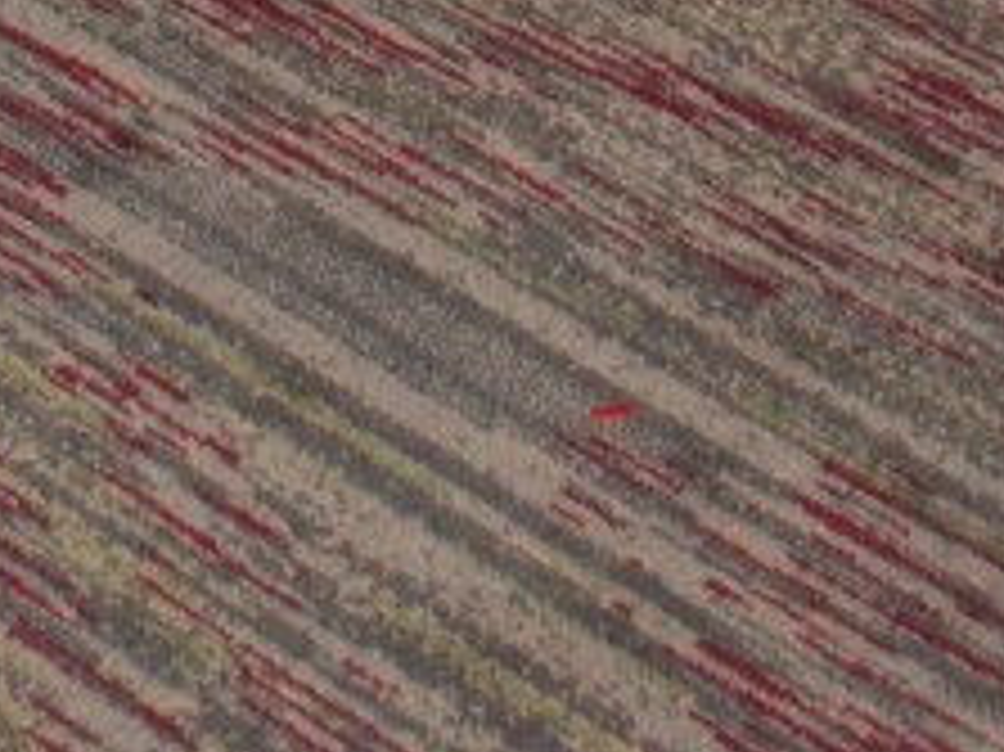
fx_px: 3884
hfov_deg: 14.5
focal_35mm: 134
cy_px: -941
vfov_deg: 9.9
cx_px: 2
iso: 200
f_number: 3.5
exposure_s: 1/60
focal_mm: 18
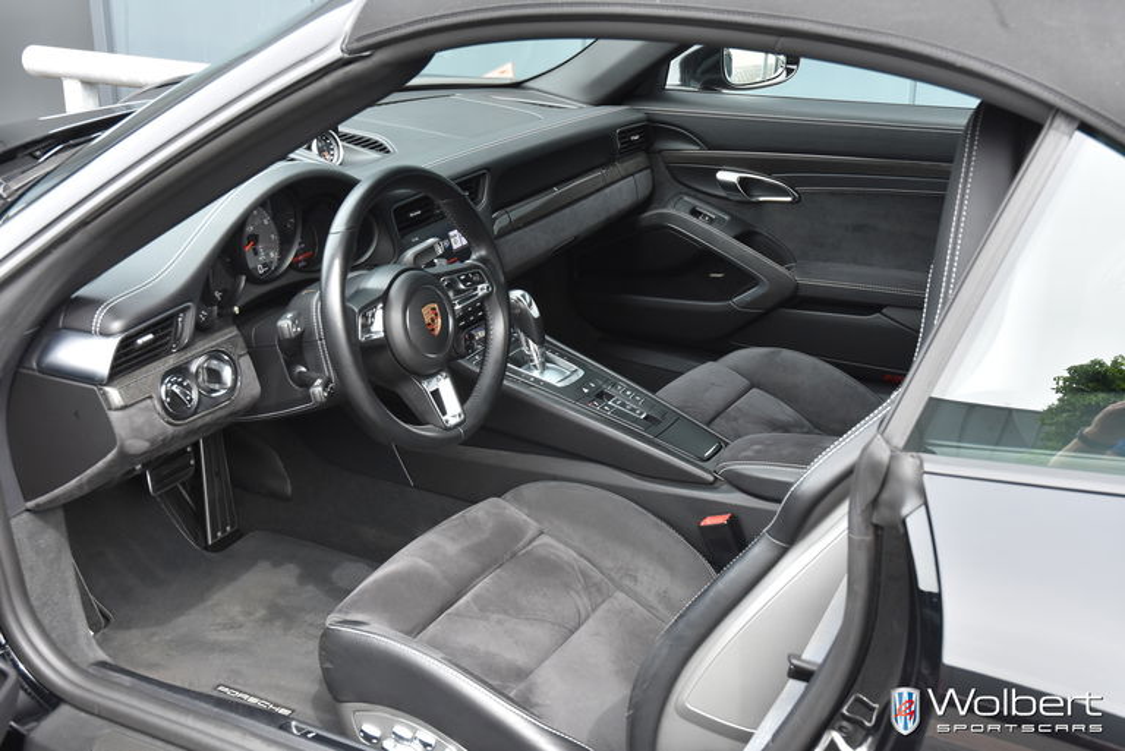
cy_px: 376
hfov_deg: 42.3
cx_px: 562
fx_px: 1454
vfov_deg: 29.0
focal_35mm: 46
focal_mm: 31
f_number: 7.1
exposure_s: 1/200
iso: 800
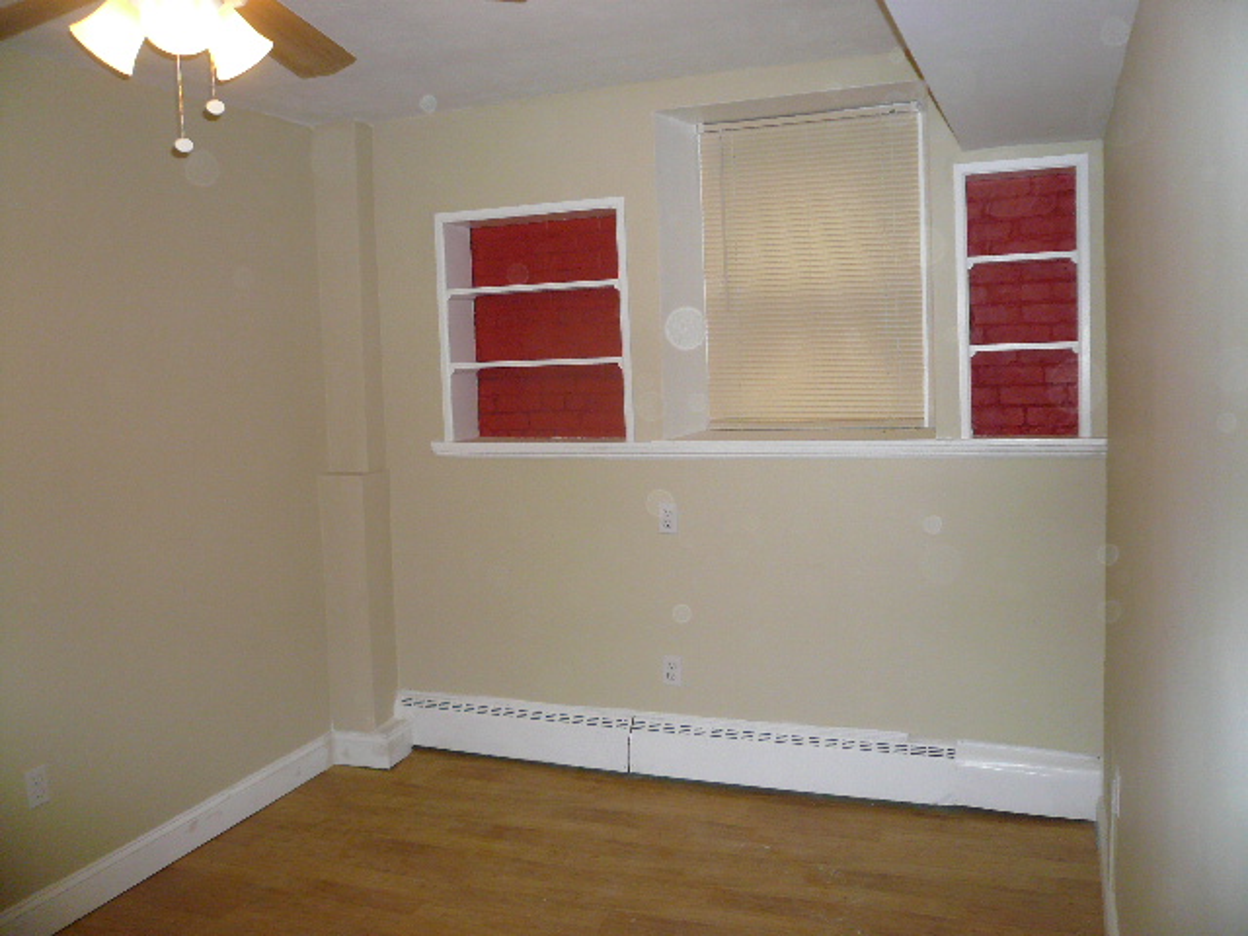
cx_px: 624
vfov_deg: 49.7
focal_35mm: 28
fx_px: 1009
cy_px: 468
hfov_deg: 63.4
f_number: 2.8
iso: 160
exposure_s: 1/30
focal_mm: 4.6
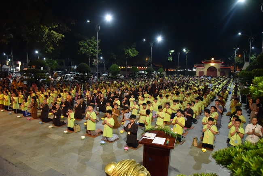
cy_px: 88
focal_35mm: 24
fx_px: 175
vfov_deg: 53.2
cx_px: 132
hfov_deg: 73.7
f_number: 5
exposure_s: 1/125
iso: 5000
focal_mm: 24
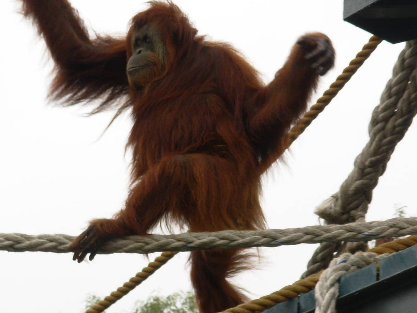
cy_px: 156
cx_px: 156
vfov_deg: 5.1
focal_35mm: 294
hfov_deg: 6.7
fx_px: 3542
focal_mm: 31.4
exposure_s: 1/124
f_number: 5
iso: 63
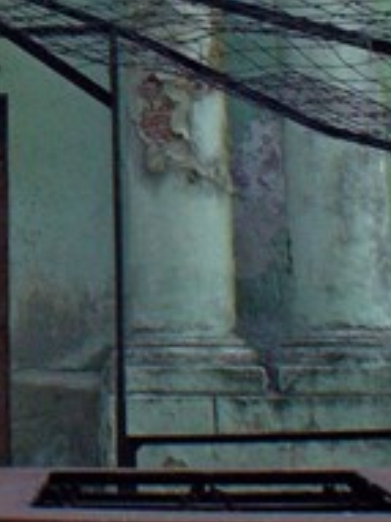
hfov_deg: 8.8
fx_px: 2488
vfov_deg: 11.8
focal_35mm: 165
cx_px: -174
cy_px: -85
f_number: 6.3
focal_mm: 8.9
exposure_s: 1/24.7
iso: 200
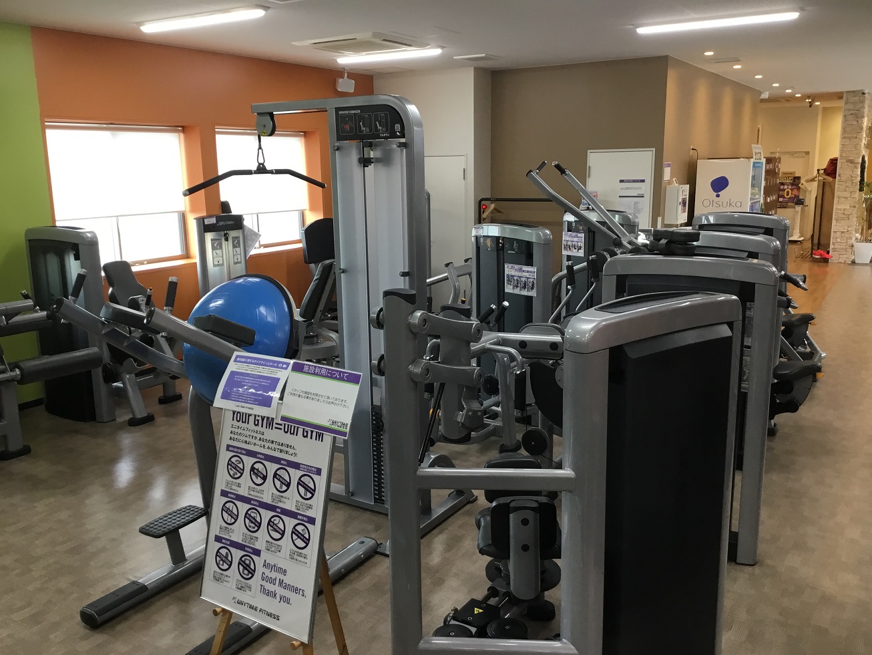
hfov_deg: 58.3
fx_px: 781
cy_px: 328
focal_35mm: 31
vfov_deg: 45.5
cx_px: 436
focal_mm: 3.3
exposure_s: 1/30
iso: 50
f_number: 2.4
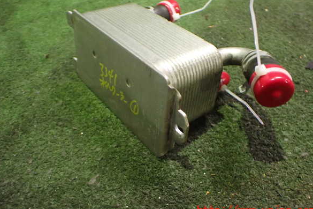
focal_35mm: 32
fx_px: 278
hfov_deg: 58.7
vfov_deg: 41.1
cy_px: 97
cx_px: 157
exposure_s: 1/30
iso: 1000
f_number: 2.3
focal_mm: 5.4
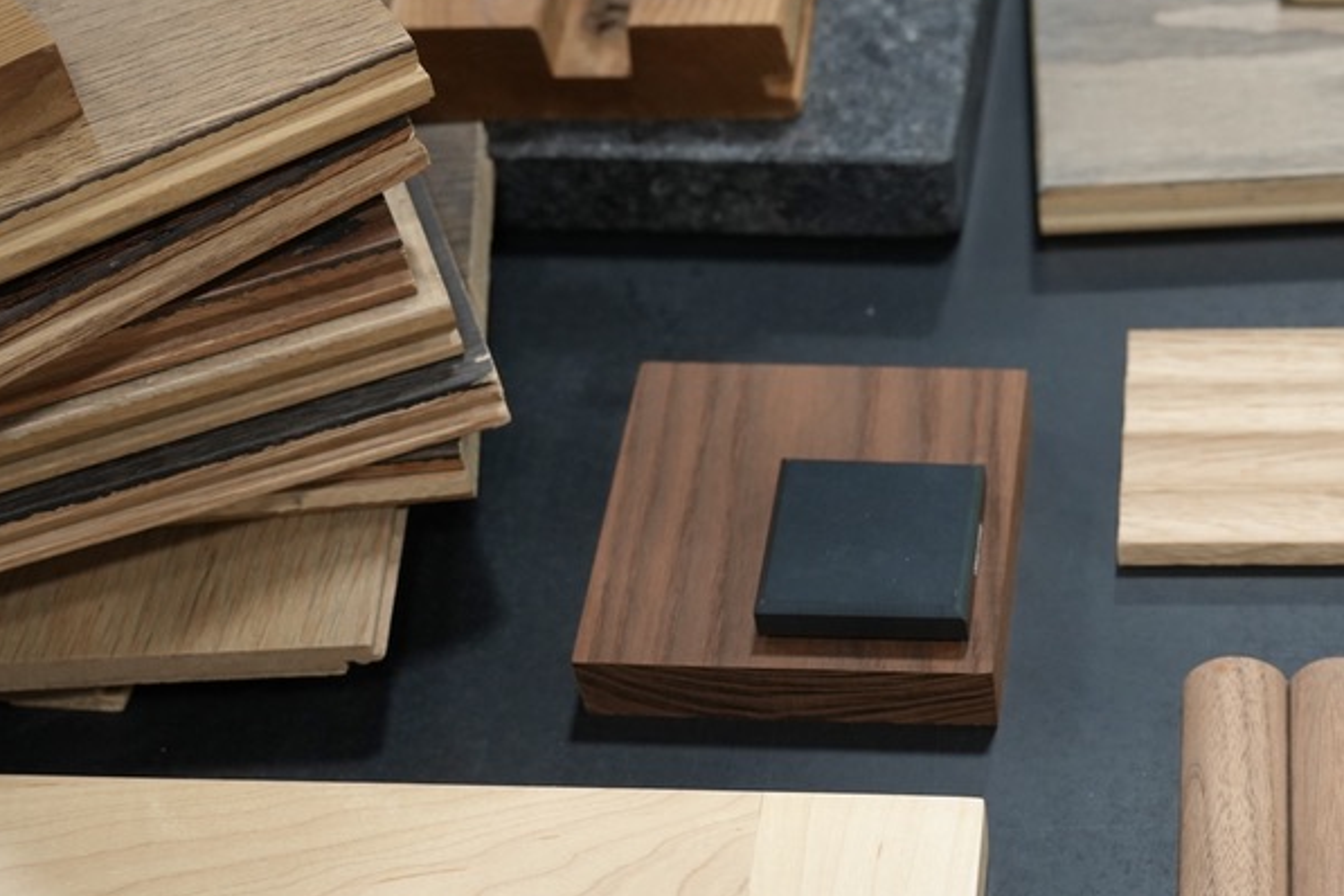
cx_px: 1130
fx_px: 2650
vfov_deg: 18.9
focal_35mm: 71
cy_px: 781
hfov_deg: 27.7
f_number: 4
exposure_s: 1/80
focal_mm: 39
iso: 1250
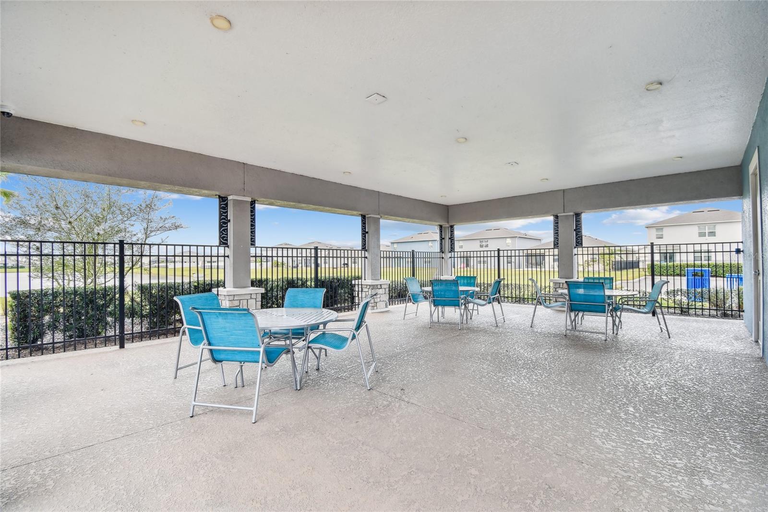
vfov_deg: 77.3
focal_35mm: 15
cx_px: 384
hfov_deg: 100.4
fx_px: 320
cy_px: 256
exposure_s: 1/25
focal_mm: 10
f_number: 7.1
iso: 100
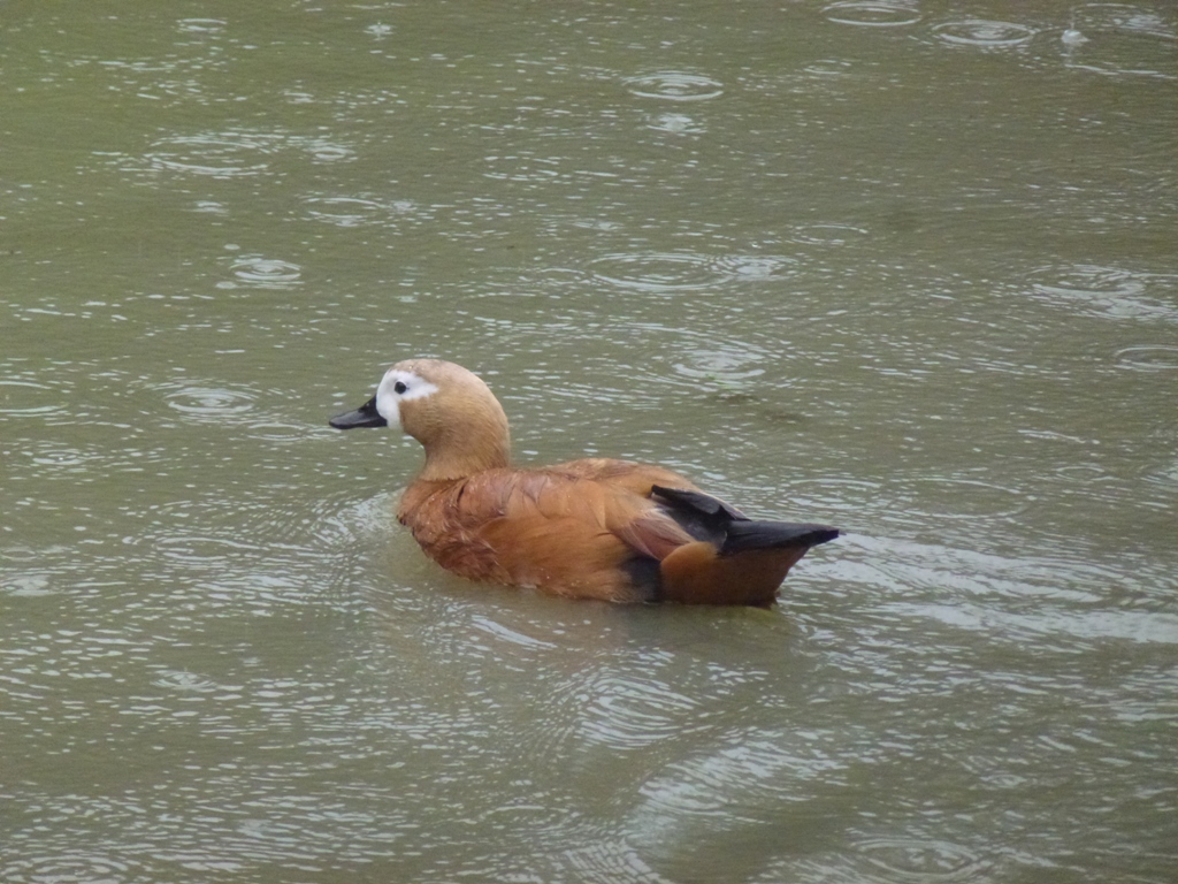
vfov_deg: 4.2
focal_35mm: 355
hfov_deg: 5.6
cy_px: 442
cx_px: 589
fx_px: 12081
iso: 800
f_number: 5.9
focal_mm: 63.6
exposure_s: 1/400
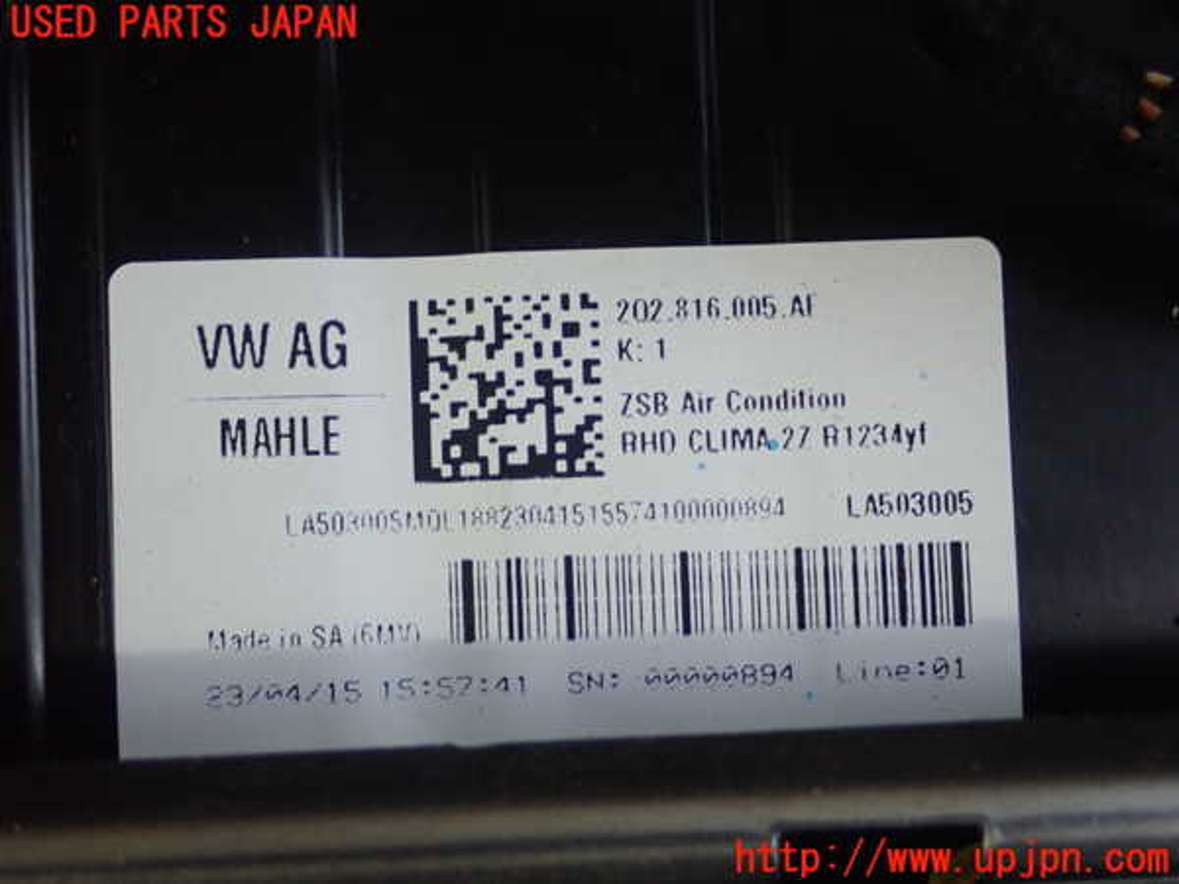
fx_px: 2078
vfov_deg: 24.0
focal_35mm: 61
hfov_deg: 31.7
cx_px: 590
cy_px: 442
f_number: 3.6
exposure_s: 1/40
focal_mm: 11.01
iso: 800
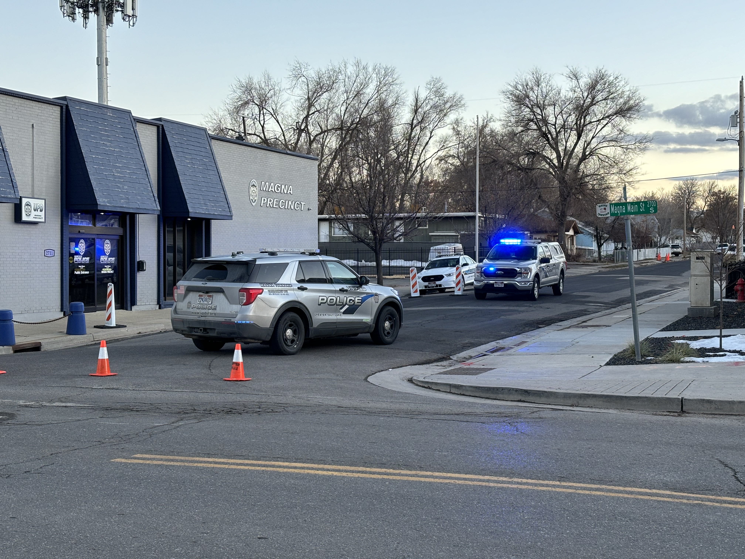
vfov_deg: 28.0
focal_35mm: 52
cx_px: 372
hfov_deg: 36.8
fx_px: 1119
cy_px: 280
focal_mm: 5.96
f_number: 1.6
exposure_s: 1/82
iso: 50
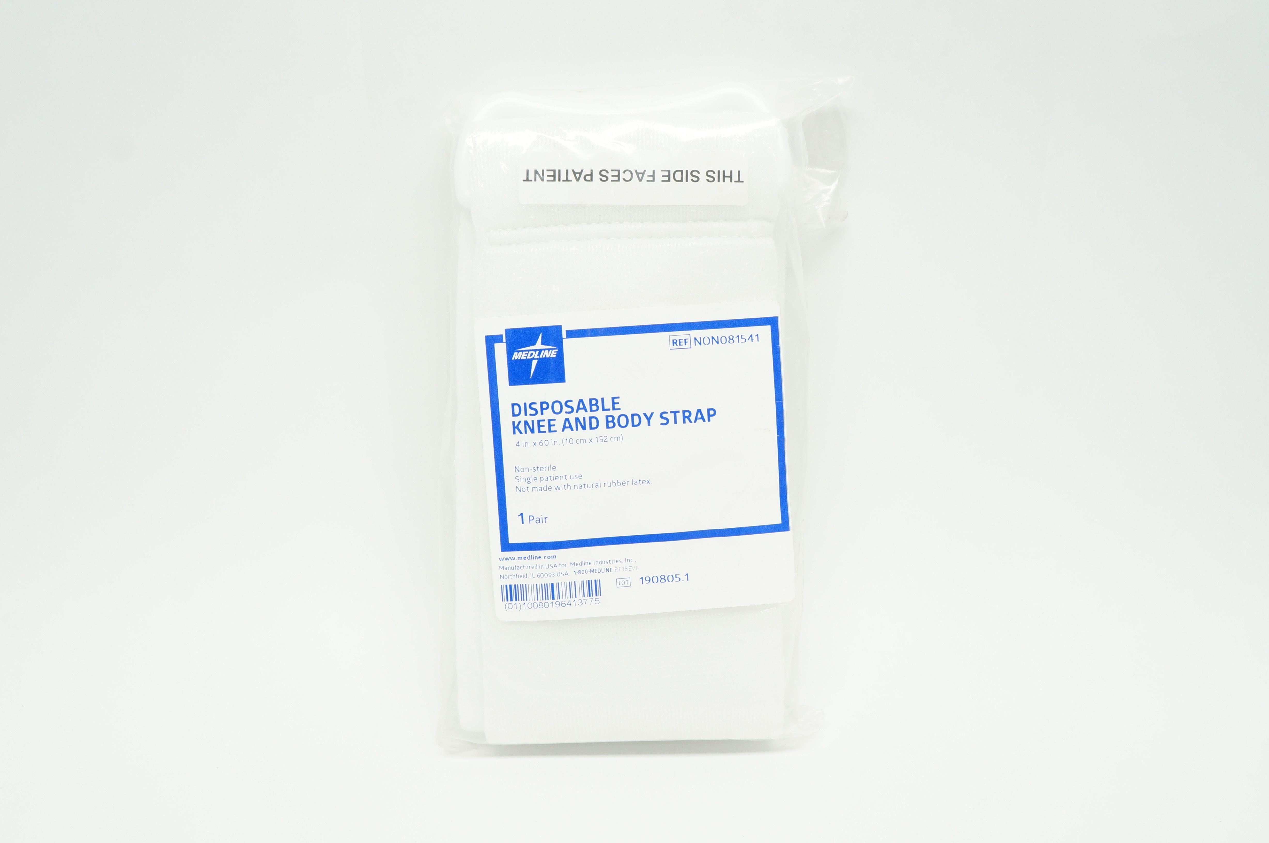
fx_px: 1162
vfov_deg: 39.9
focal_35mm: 33
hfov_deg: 57.3
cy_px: 422
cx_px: 634
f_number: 8
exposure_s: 1/30
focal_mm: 22
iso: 400
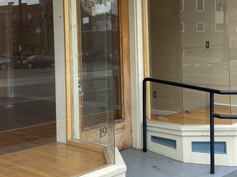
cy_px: 44
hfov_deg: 32.5
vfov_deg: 24.5
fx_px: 404
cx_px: 156
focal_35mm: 59
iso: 32
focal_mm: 4.25
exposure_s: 1/890
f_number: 1.8
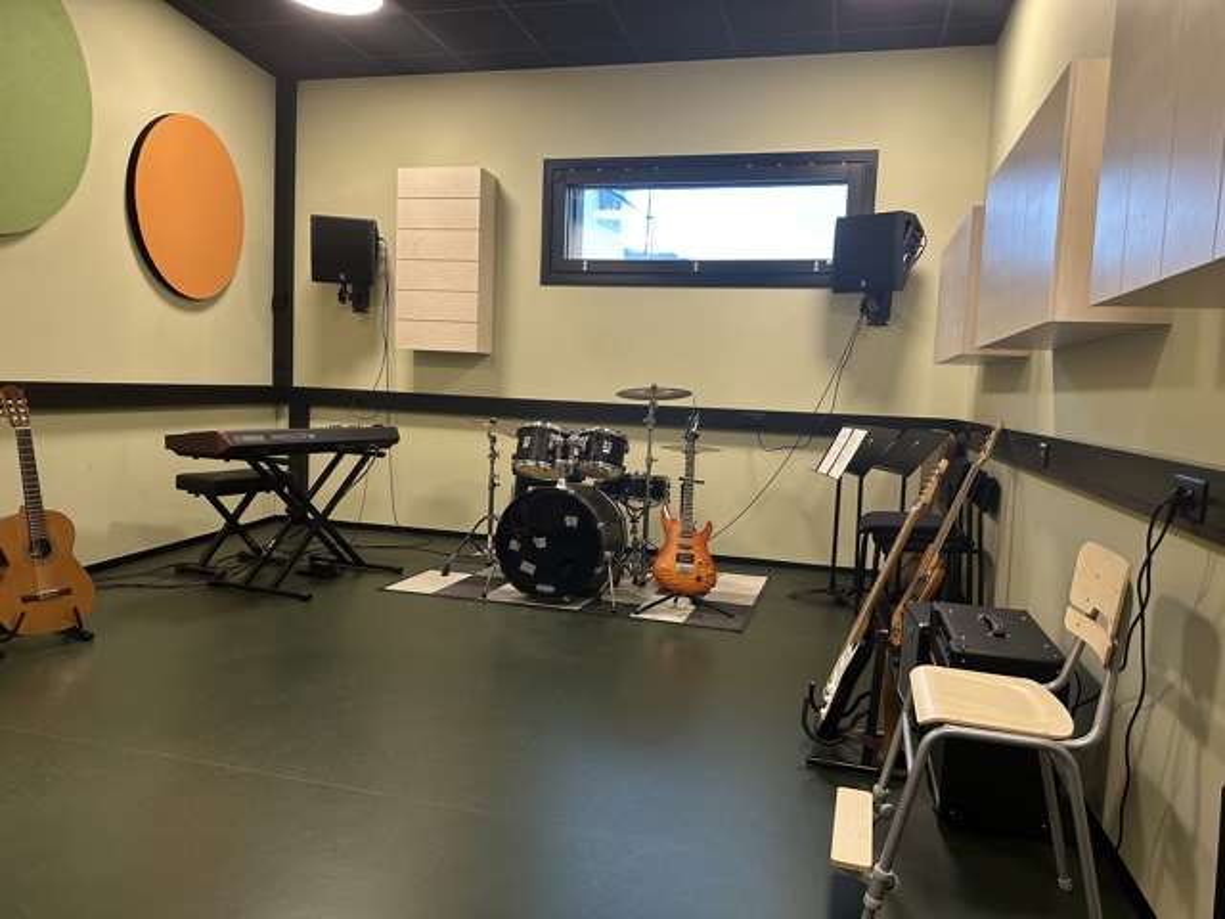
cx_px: 612
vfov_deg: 56.8
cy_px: 460
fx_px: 849
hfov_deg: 71.6
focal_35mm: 24
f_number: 1.78
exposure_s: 1/50
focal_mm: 6.86
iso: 200
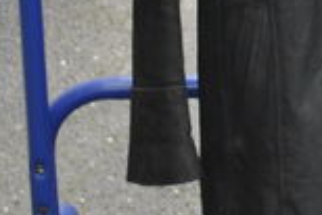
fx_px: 2793
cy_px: -97
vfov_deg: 4.4
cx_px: 537
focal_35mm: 312
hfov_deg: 6.5
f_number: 4.8
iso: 200
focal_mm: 32
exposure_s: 1/100
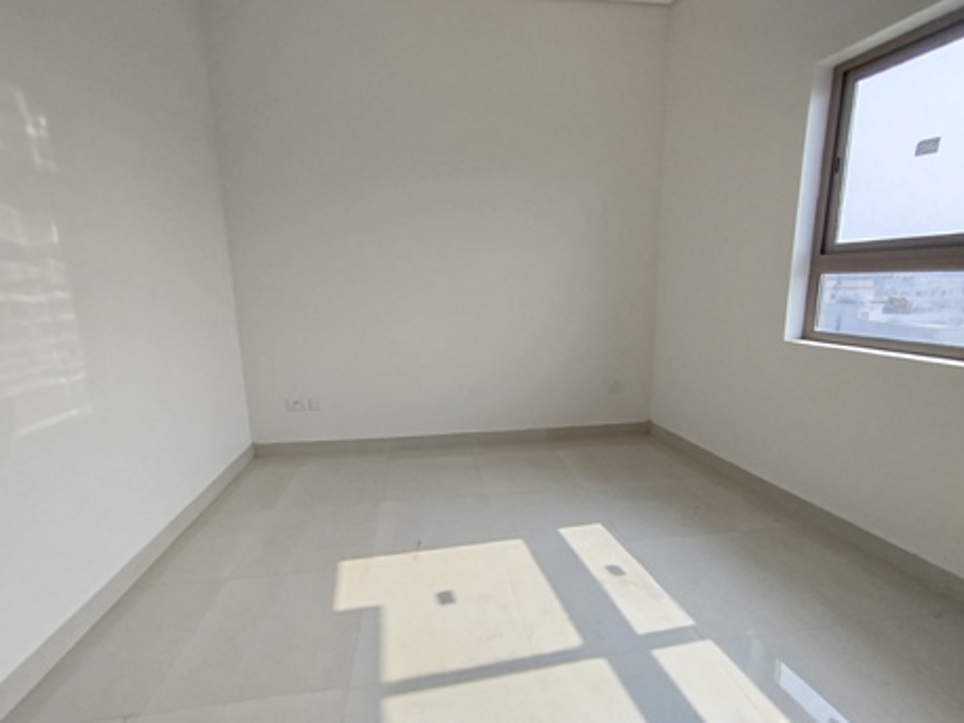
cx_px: 482
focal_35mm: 15
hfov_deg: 98.2
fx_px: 418
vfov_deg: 81.8
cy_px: 362
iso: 50
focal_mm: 1.65
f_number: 2.2
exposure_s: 1/344
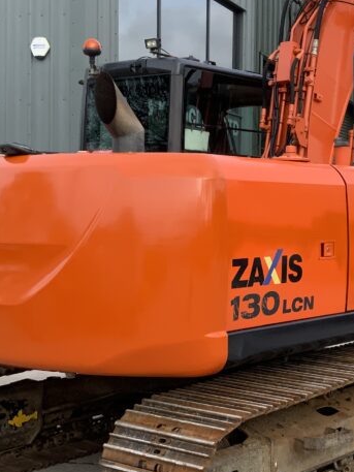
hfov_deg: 22.1
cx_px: 312
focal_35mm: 65
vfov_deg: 29.8
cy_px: 240
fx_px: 886
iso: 16
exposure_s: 1/529
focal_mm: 3
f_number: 1.8
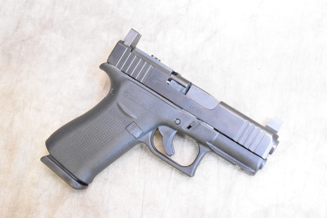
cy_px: 109
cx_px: 164
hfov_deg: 29.9
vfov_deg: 20.2
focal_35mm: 68
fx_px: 613
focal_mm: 45
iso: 12800
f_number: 5
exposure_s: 1/60
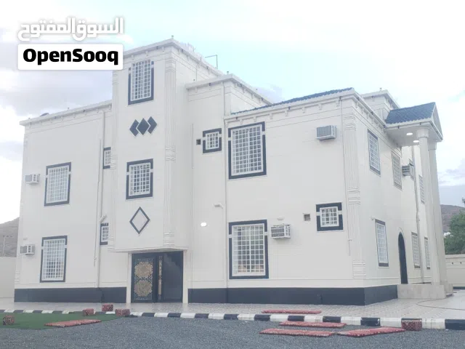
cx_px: 232
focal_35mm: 26
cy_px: 174
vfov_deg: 53.1
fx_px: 349
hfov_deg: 67.3
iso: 50
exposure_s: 1/152
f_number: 2.4
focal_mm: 4.3
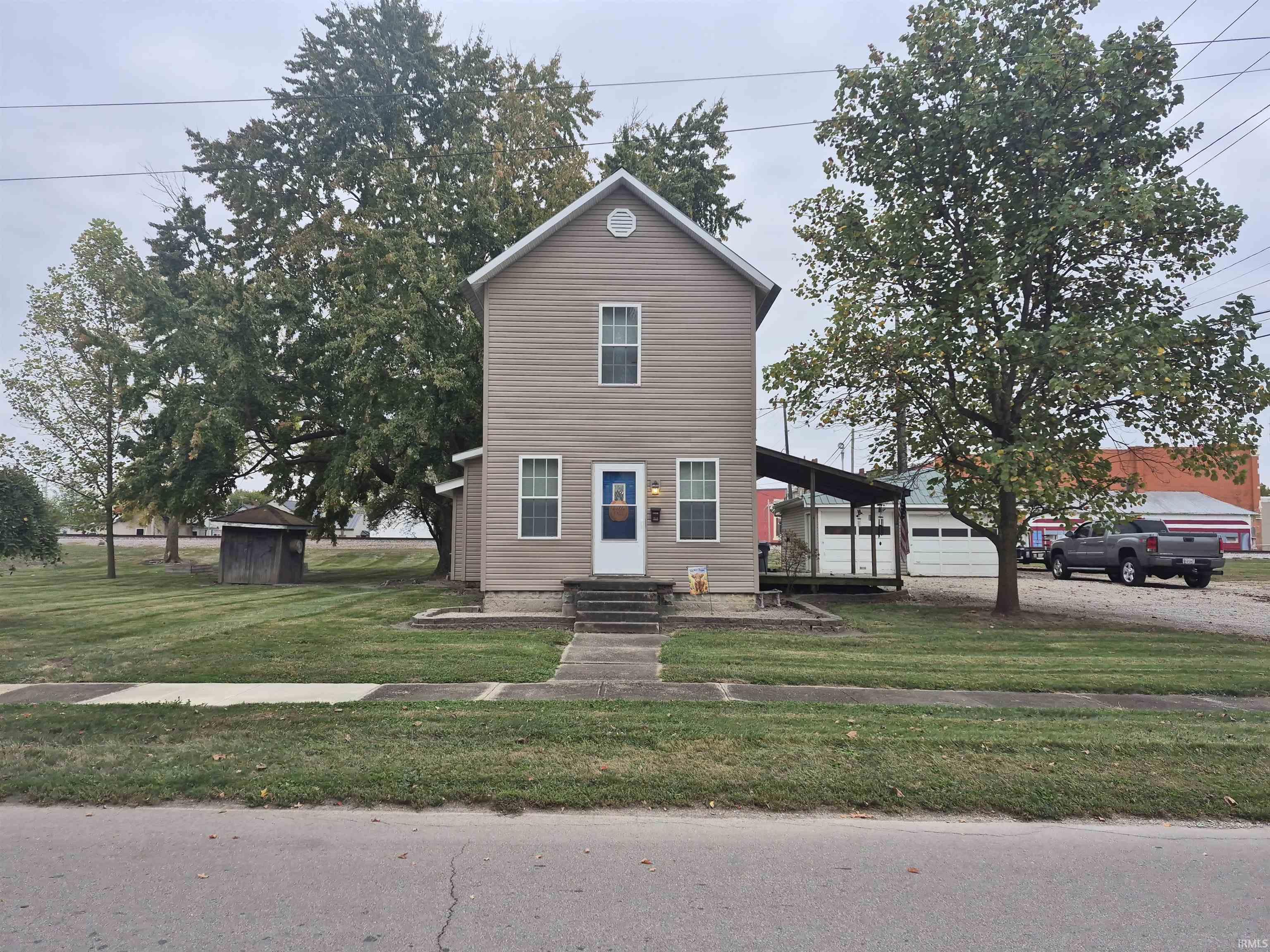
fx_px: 844
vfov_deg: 58.9
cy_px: 476
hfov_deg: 73.9
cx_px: 635
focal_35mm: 23
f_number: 1.8
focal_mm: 5.4
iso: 25
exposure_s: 1/204
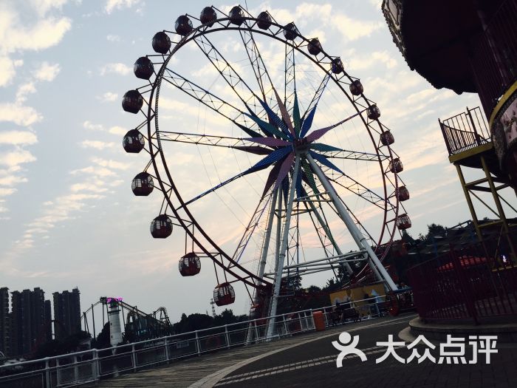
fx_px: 433
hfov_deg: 61.7
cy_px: 194
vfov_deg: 48.2
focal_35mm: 29
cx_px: 258
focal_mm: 4.15
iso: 32
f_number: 2.2
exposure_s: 1/353
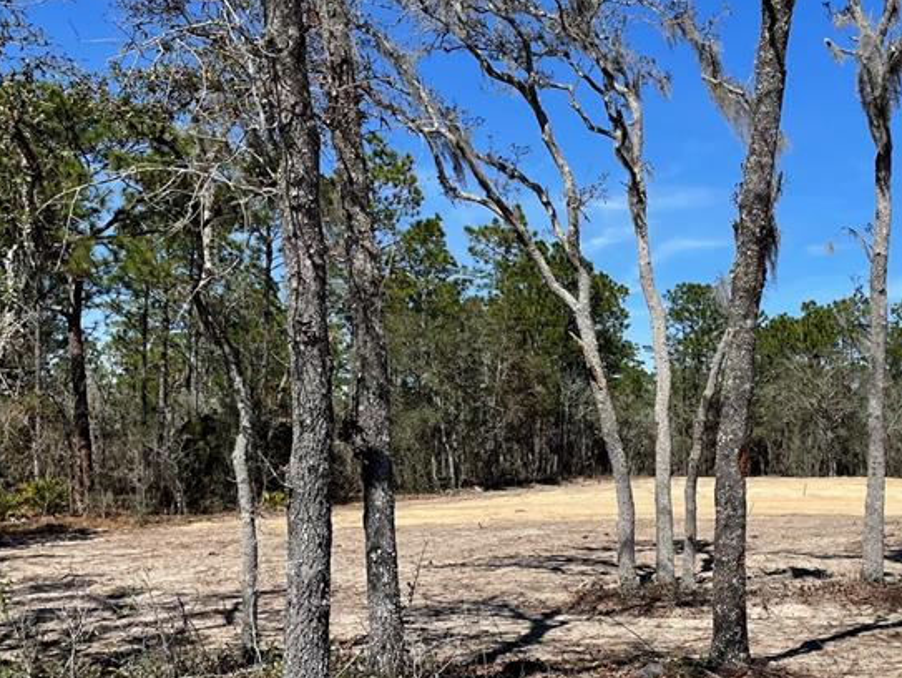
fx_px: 1278
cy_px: 396
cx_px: 621
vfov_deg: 29.7
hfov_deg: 38.3
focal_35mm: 49
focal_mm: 4.2
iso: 50
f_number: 1.6
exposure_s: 1/6135
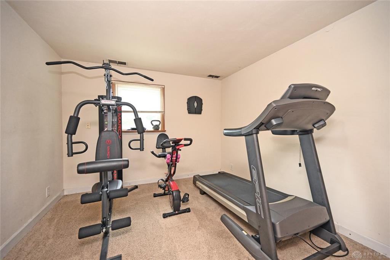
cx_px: 195
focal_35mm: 14
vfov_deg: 81.2
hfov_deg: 104.3
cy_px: 130
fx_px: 152
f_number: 4
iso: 2000
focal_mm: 14
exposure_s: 1/60
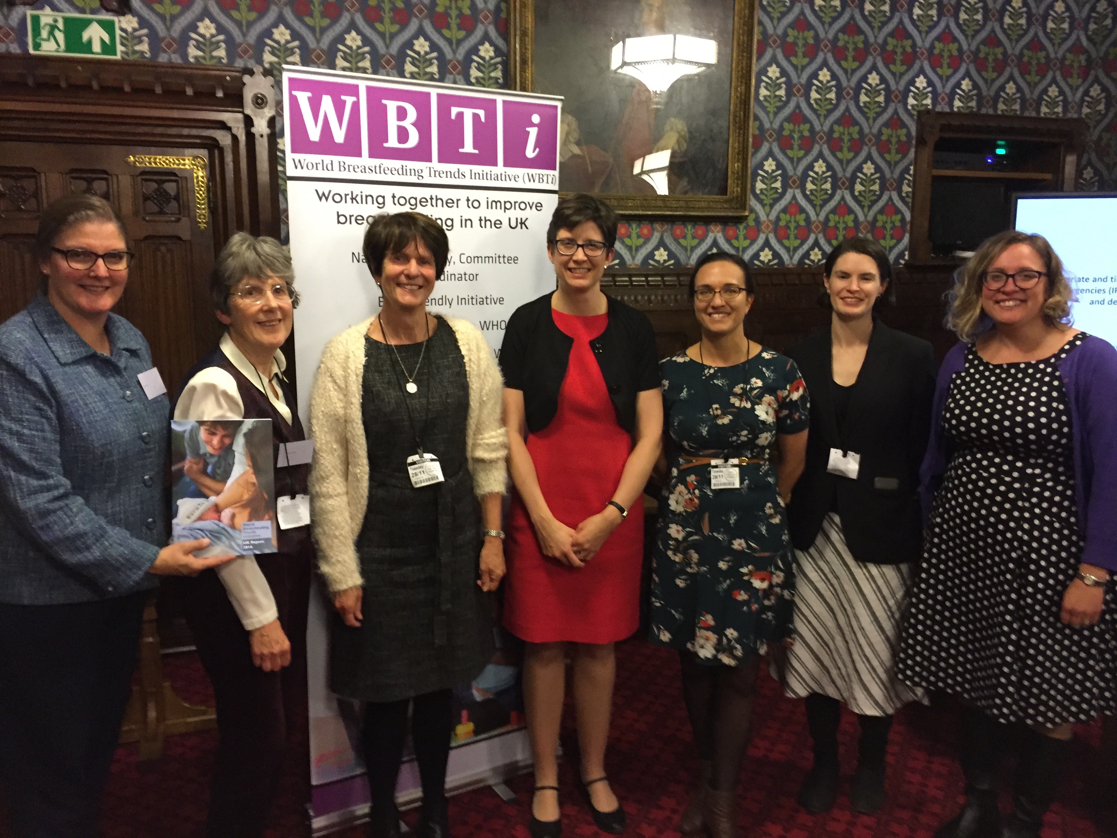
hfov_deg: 61.7
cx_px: 558
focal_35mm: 29
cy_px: 419
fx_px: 936
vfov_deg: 48.2
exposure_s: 1/17
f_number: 2.2
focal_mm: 4.15
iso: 250
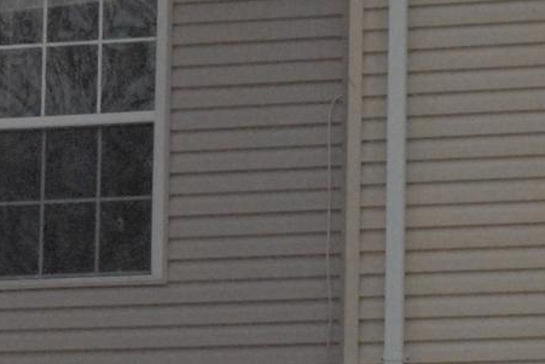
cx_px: -129
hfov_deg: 6.8
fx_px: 4543
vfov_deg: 4.6
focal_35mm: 300
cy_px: 187
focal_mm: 44
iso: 1600
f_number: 16
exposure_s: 1/1000
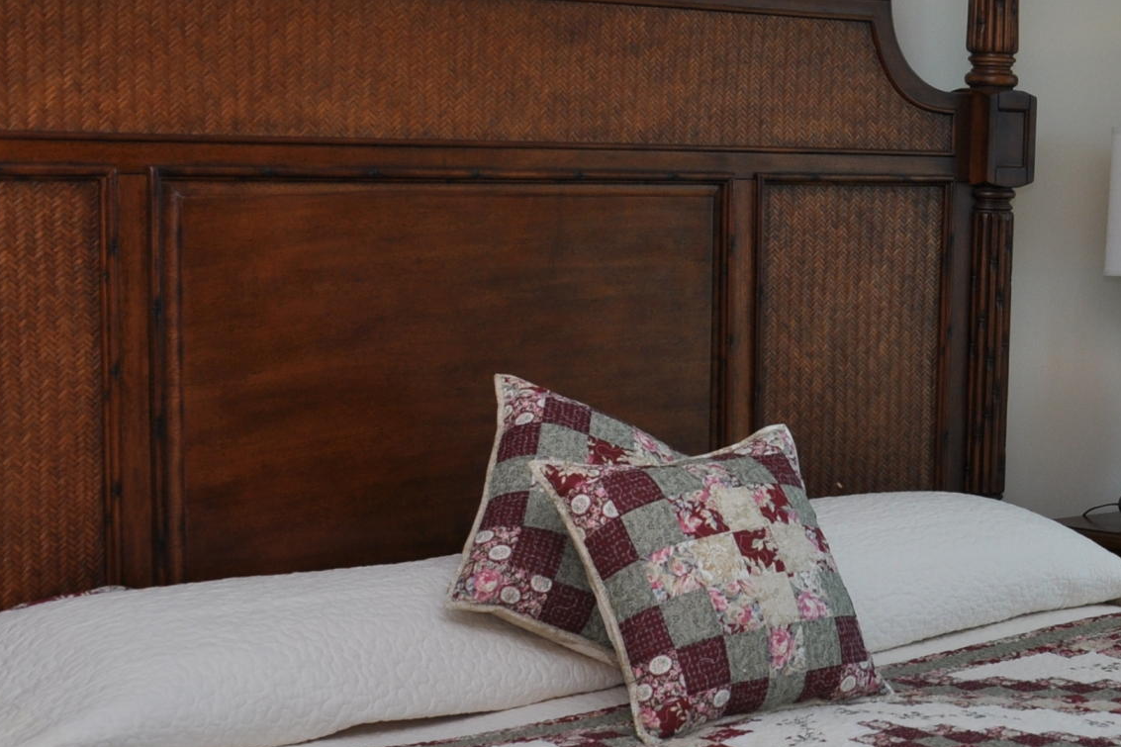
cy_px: 415
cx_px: 1297
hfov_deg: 22.7
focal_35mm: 83
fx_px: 2594
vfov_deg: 16.4
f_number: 6.3
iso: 200
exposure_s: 1/160
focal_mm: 21
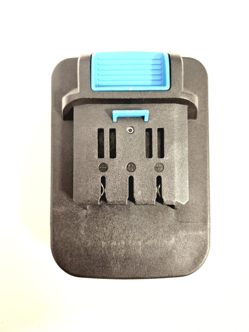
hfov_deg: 58.9
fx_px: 221
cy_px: 166
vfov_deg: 73.9
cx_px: 124
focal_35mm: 23
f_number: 1.8
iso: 320
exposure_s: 1/50
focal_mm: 5.54
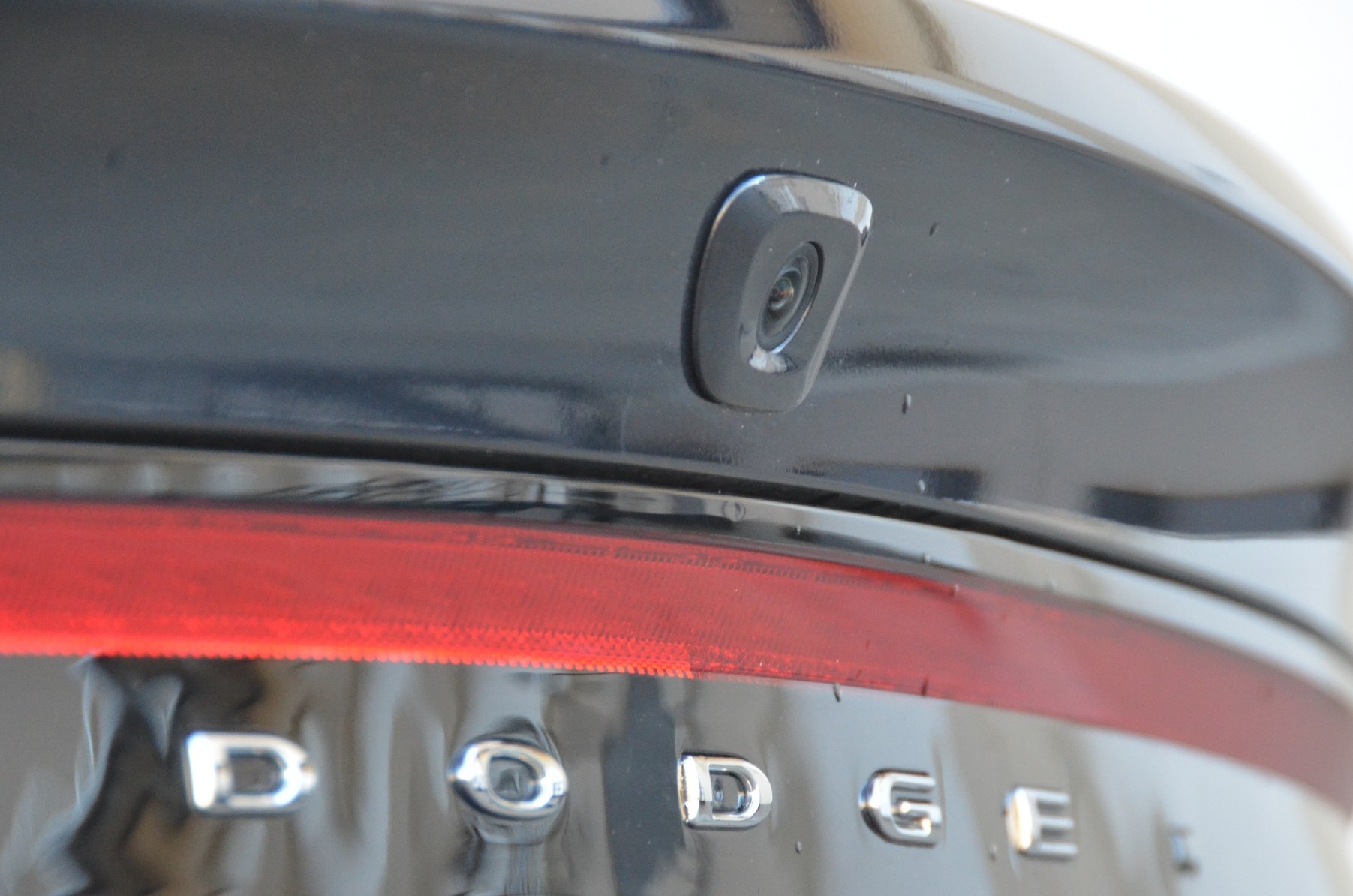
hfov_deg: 5.0
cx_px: 668
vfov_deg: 3.3
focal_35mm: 416
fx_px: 15602
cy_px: 507
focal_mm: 200
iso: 1600
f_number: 5.6
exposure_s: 1/400
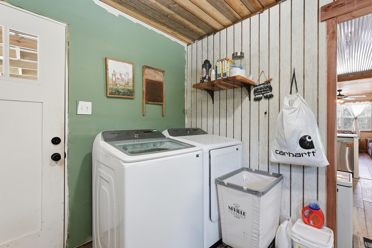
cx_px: 186
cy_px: 124
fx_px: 165
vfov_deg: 73.8
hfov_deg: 96.7
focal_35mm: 16
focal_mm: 16
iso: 250
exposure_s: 1/30
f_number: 9
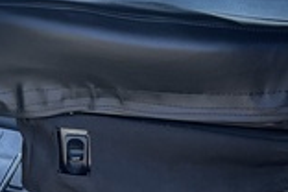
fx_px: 1080
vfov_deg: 10.1
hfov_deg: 14.8
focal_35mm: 135
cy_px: -6
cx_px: -37
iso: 32
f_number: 1.6
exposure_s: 1/759
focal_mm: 5.1
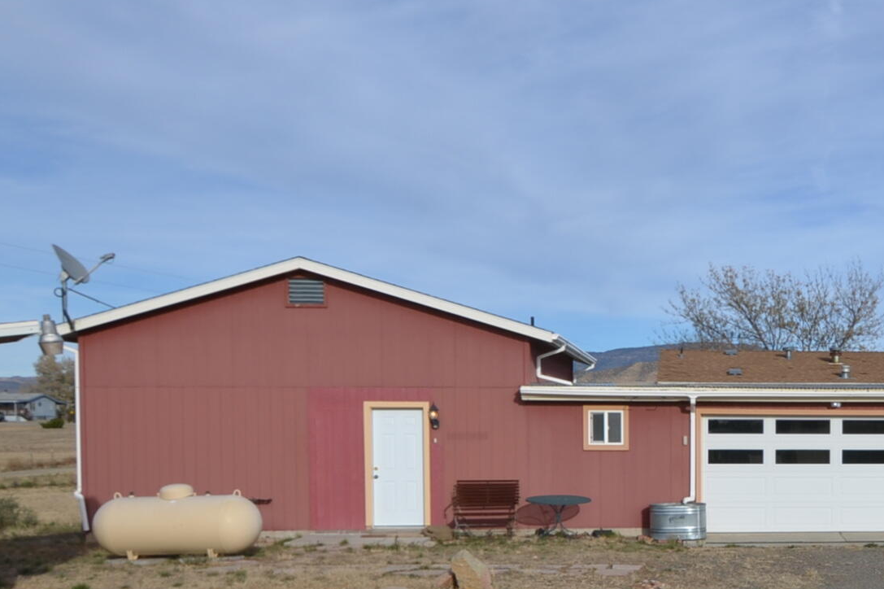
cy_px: 470
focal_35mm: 44
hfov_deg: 40.8
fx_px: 1083
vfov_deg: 29.7
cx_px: 804
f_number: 8
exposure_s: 1/250
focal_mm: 13
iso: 100
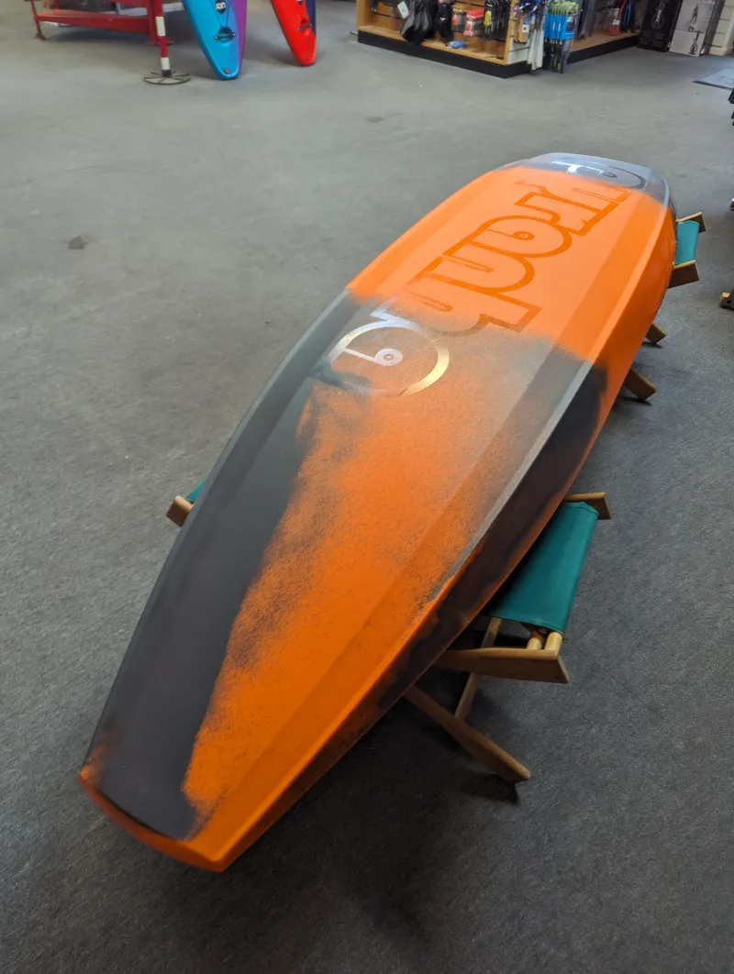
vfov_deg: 71.5
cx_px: 367
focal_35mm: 24
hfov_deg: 57.0
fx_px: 677
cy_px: 487
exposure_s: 1/100
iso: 211
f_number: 1.85
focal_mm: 6.81
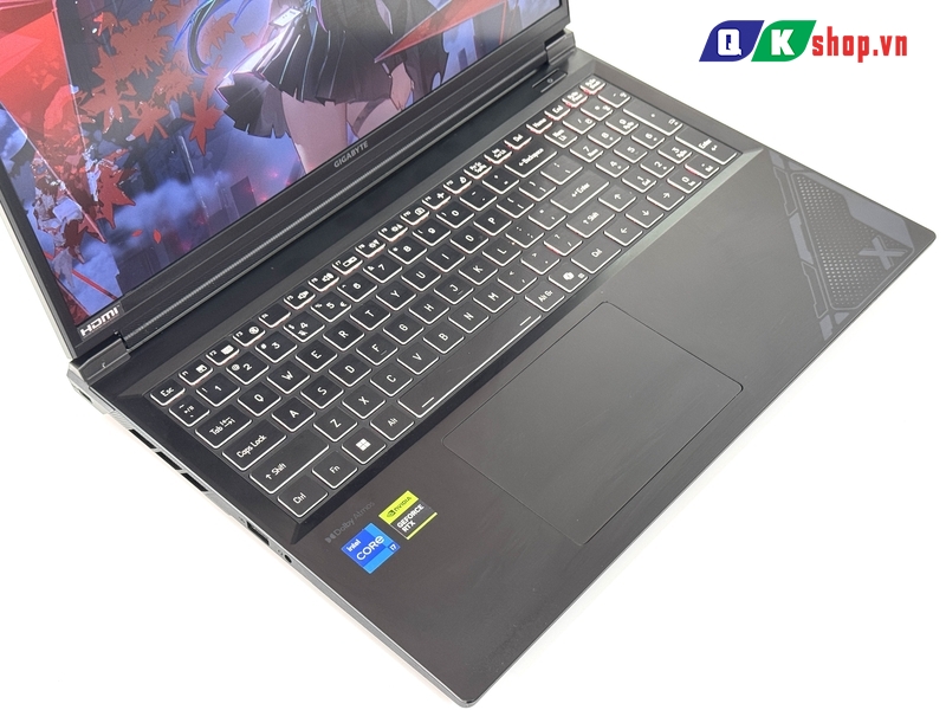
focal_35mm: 48
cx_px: 473
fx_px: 1312
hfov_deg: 39.7
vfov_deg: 30.3
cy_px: 355
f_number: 1.78
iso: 64
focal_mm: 6.76
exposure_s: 1/50
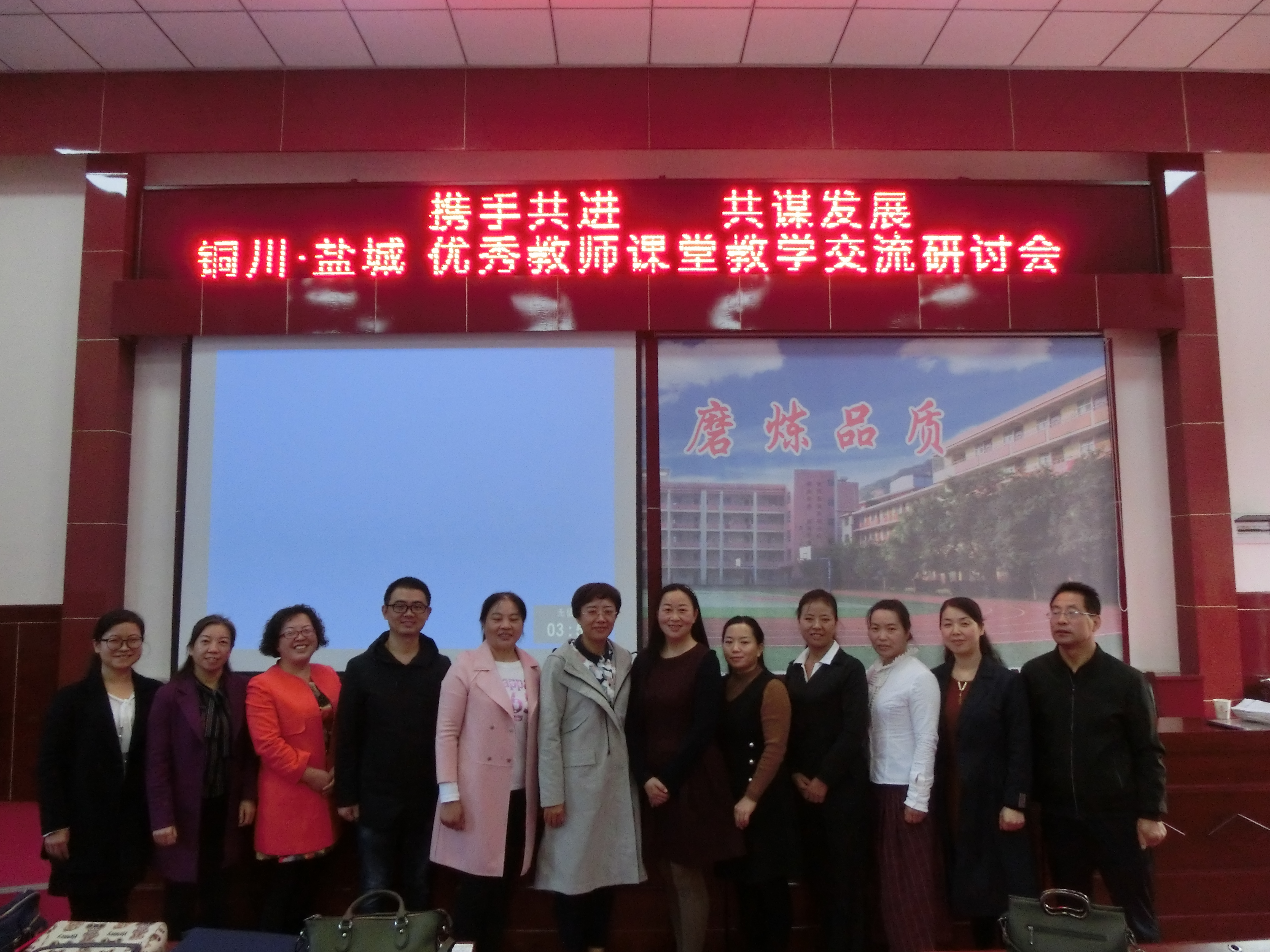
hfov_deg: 71.6
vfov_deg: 56.8
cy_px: 476
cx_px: 635
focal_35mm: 24
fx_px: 881
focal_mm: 4.24
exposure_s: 1/125
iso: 500
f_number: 3
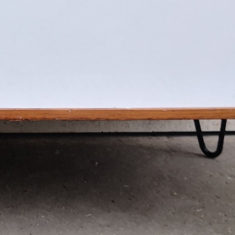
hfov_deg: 15.5
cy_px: -10
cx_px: -66
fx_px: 822
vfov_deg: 15.9
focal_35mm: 107
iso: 50
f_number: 1.6
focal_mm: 3.95
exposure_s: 1/162
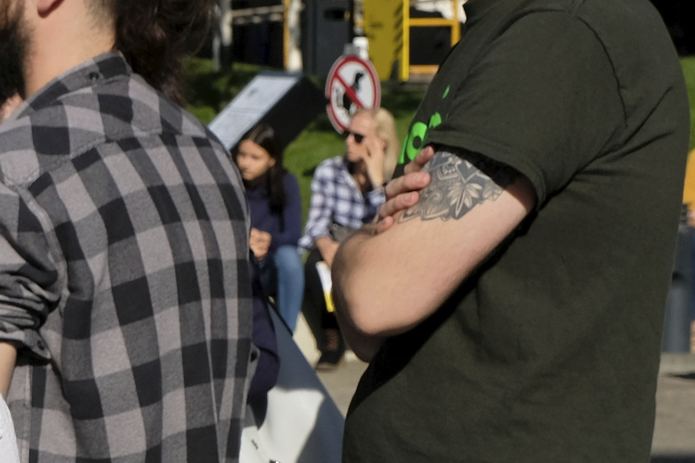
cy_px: 267
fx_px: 3436
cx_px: -621
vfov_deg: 7.7
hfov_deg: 10.7
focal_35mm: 178
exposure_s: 1/1400
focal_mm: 30.2
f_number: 6.4
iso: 400
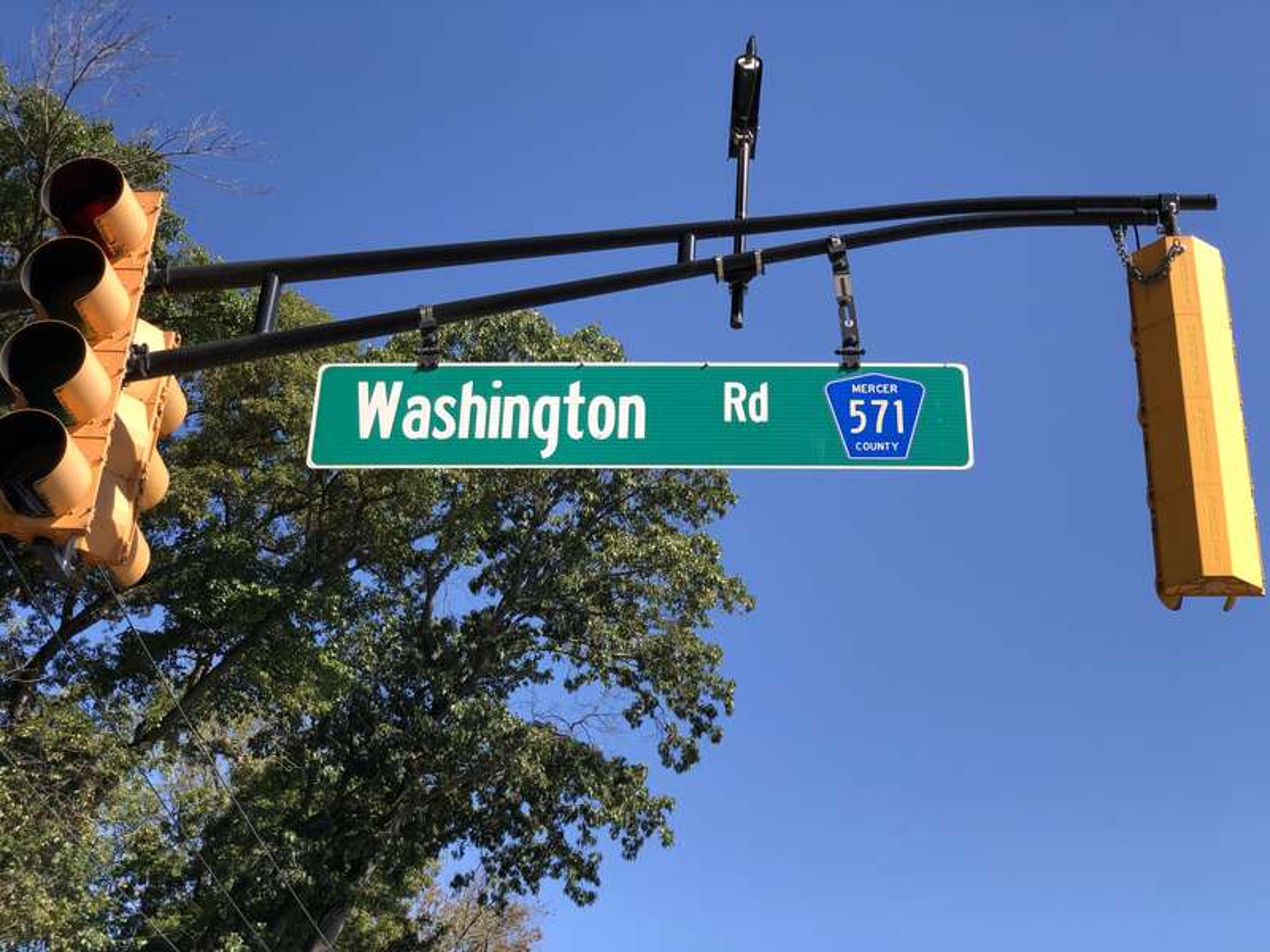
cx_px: 635
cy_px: 476
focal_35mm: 52
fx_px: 1908
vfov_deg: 28.0
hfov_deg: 36.8
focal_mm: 6
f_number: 2.4
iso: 16
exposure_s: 1/571
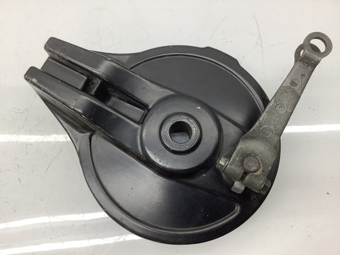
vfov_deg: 45.4
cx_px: 170
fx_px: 304
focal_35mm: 31
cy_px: 128
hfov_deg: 58.4
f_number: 2.4
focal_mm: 3.3
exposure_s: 1/120
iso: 64
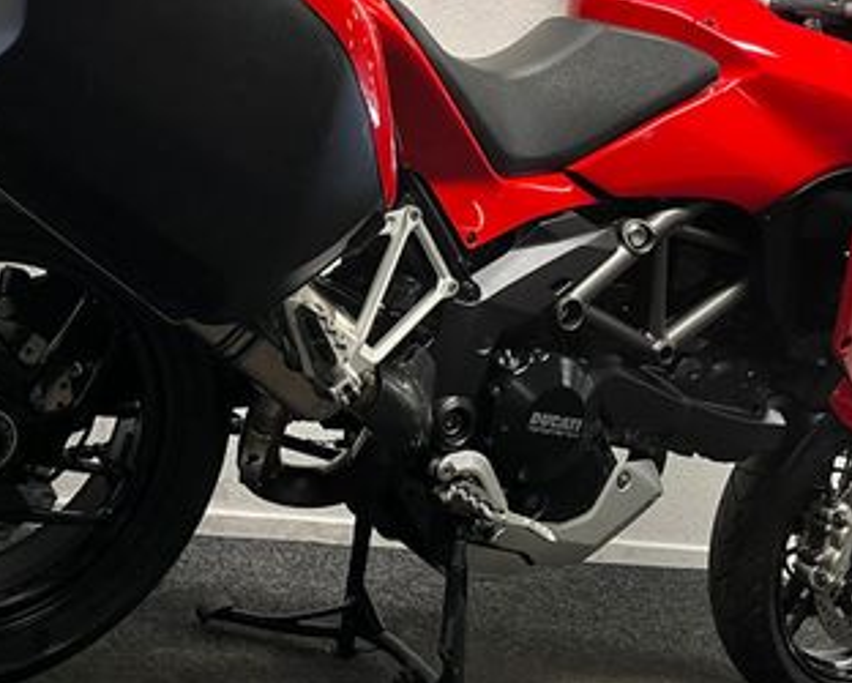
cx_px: 333
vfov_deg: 28.5
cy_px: 128
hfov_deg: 35.8
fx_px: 1312
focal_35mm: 52
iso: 100
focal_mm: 5.1
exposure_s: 1/50
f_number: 1.6
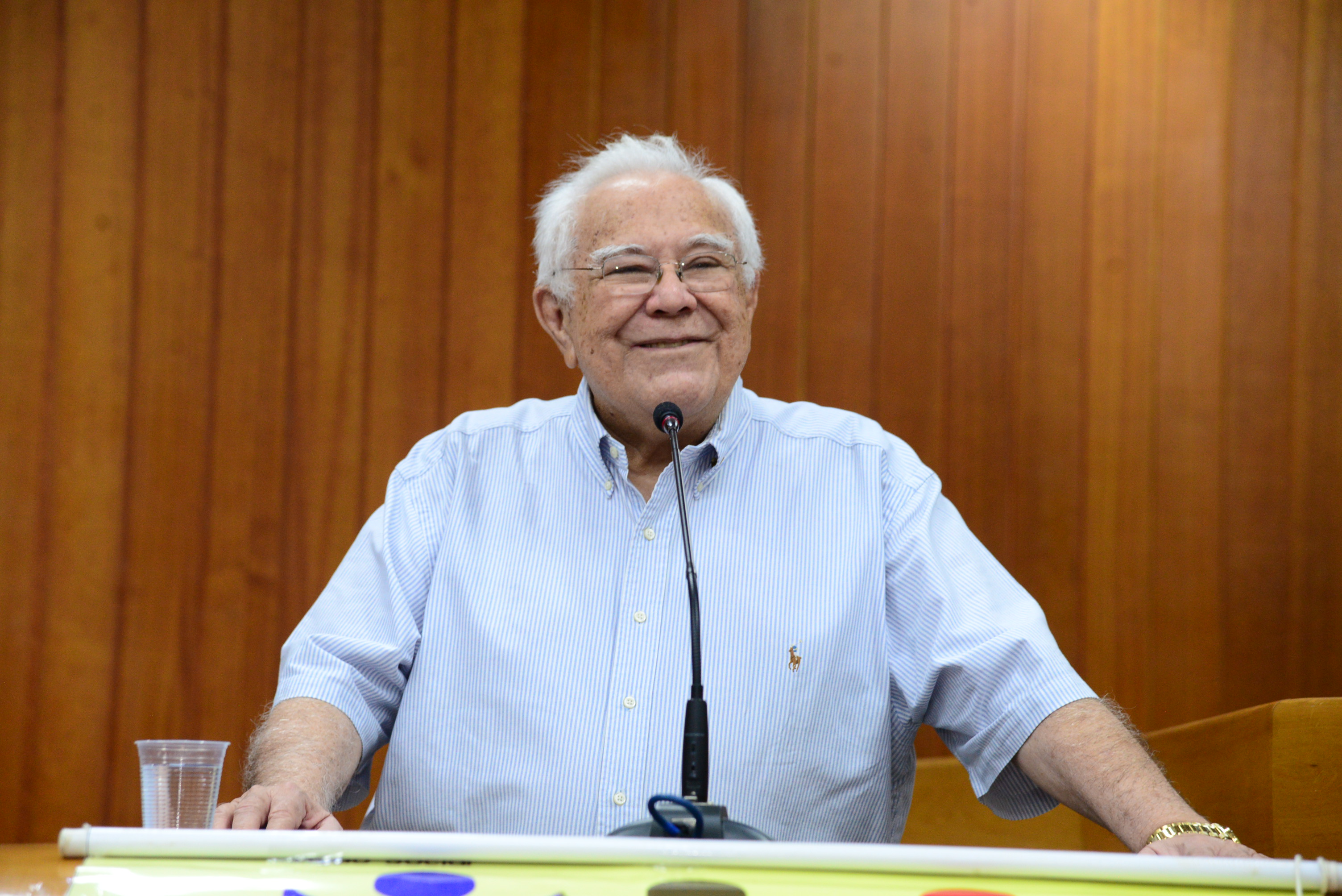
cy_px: 448
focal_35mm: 120
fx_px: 4475
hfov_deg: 17.1
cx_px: 671
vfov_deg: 11.4
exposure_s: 1/80
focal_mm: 120
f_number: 4.5
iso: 2500
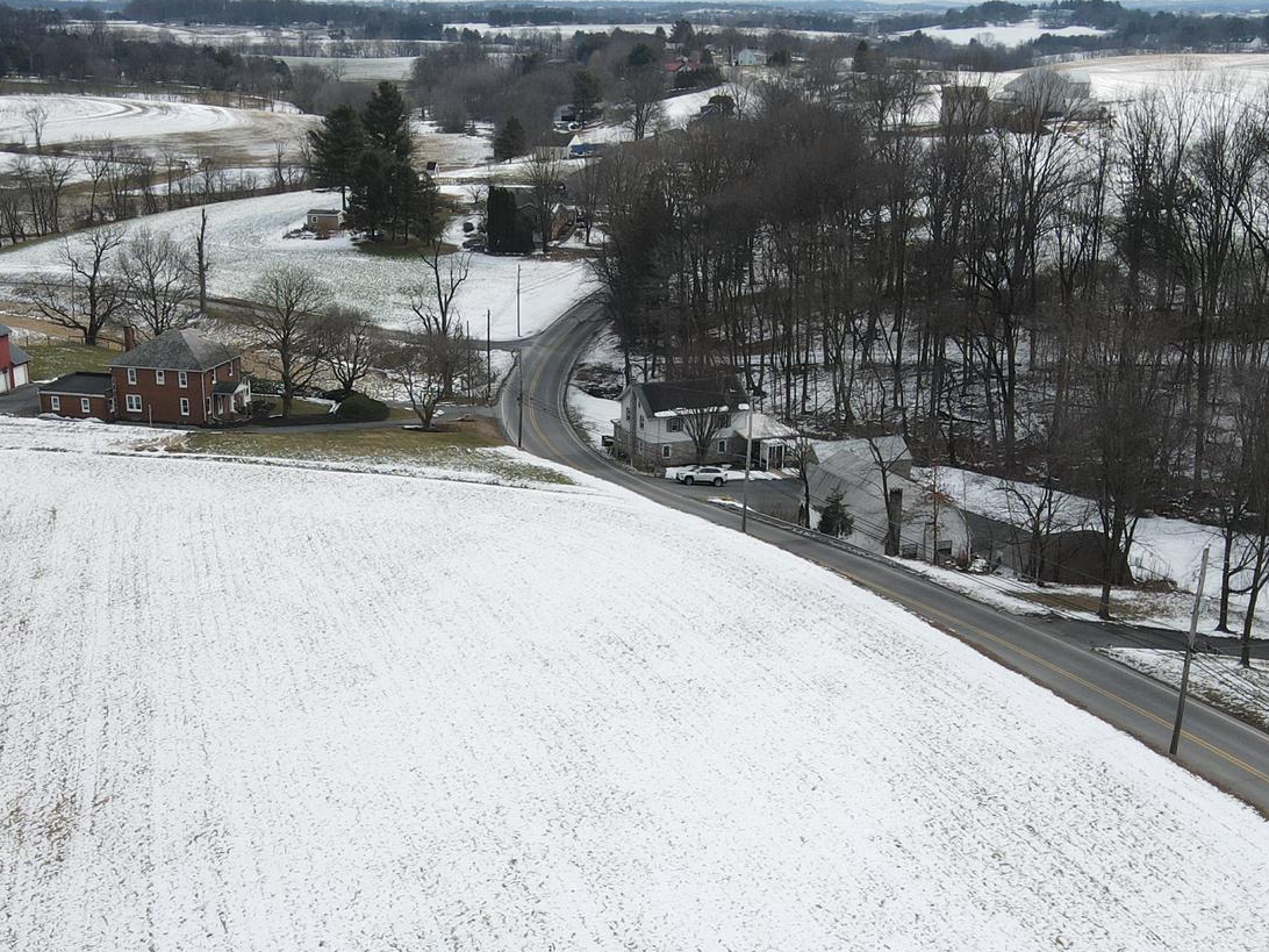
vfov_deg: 31.8
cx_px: 531
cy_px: 660
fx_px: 1650
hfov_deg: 41.9
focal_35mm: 45
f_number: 2.8
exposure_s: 1/1000
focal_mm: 4.5
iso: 100
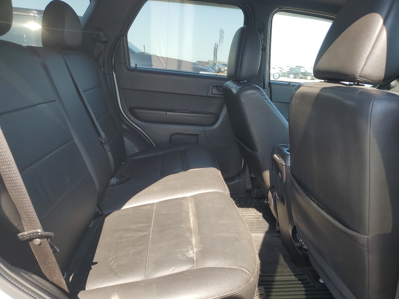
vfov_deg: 53.1
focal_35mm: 26
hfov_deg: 67.3
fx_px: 300
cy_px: 150
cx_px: 200
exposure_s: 1/400
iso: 50
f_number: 1.5
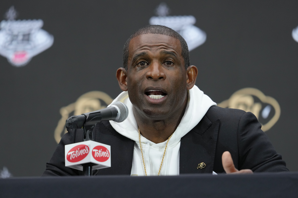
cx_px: 149
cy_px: 99
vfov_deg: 2.9
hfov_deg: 4.4
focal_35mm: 467
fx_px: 3865
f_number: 6.3
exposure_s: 1/400
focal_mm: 467
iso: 1600
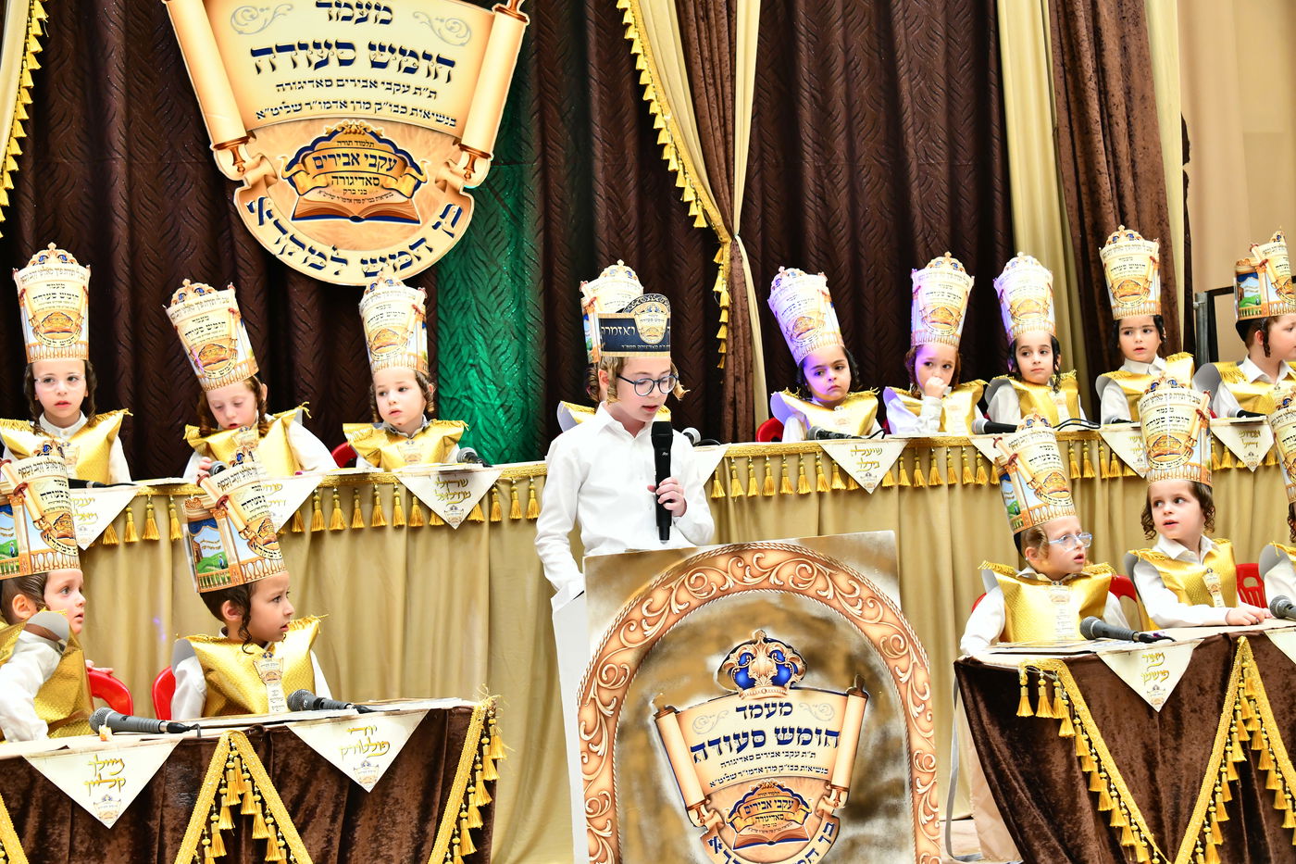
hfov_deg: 34.5
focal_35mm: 58
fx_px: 2088
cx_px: 648
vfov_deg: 23.4
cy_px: 432
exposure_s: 1/200
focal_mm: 58
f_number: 5.6
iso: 1250
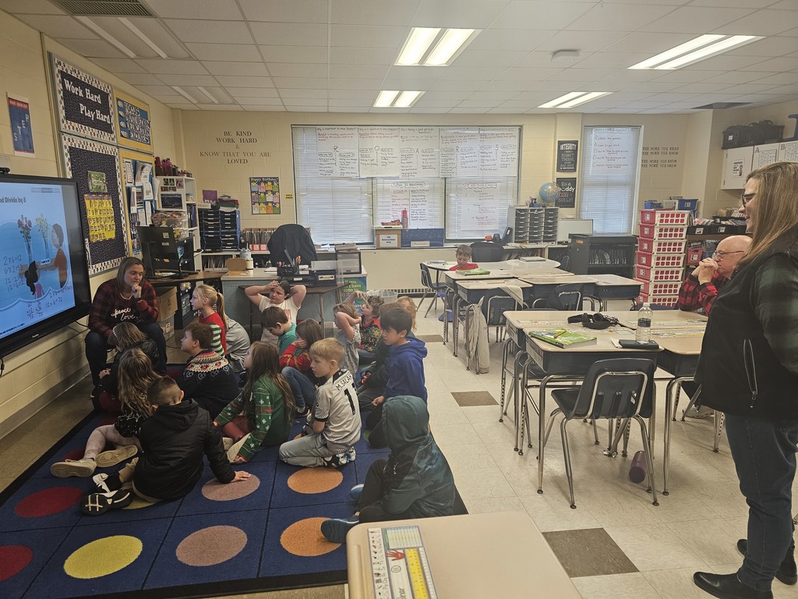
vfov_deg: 58.9
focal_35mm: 23
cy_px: 300
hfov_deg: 73.9
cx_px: 399
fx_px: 530
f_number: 1.7
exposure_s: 1/60
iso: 125
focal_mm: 6.3
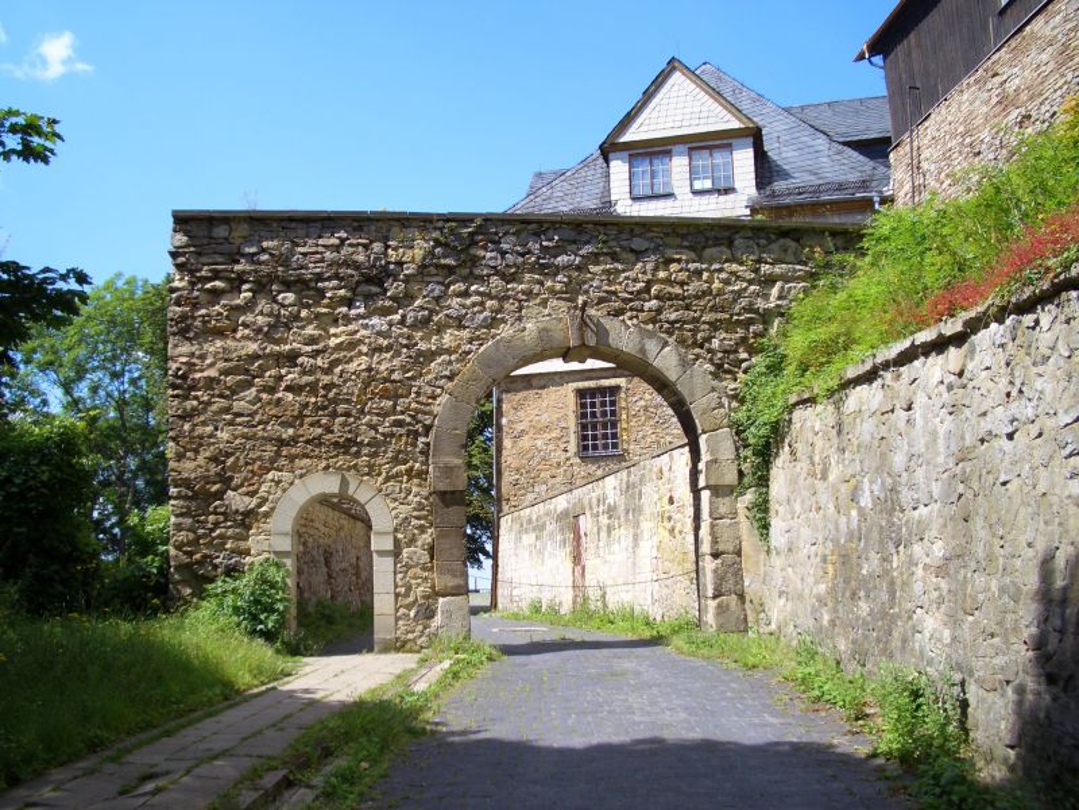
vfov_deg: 40.7
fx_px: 1091
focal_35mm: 35
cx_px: 540
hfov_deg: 52.6
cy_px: 405
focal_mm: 5.8
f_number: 4.3
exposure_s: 1/250
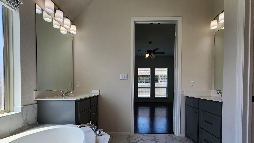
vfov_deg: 69.5
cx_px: 133
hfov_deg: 102.9
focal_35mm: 15
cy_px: 89
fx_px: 101
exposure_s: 1/262
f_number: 2.2
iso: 50
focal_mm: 2.2
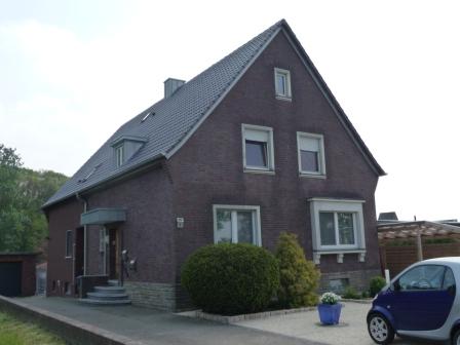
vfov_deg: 39.7
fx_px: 478
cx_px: 230
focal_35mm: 36
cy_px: 172
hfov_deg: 51.4
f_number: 3.7
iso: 160
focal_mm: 6
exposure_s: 1/800
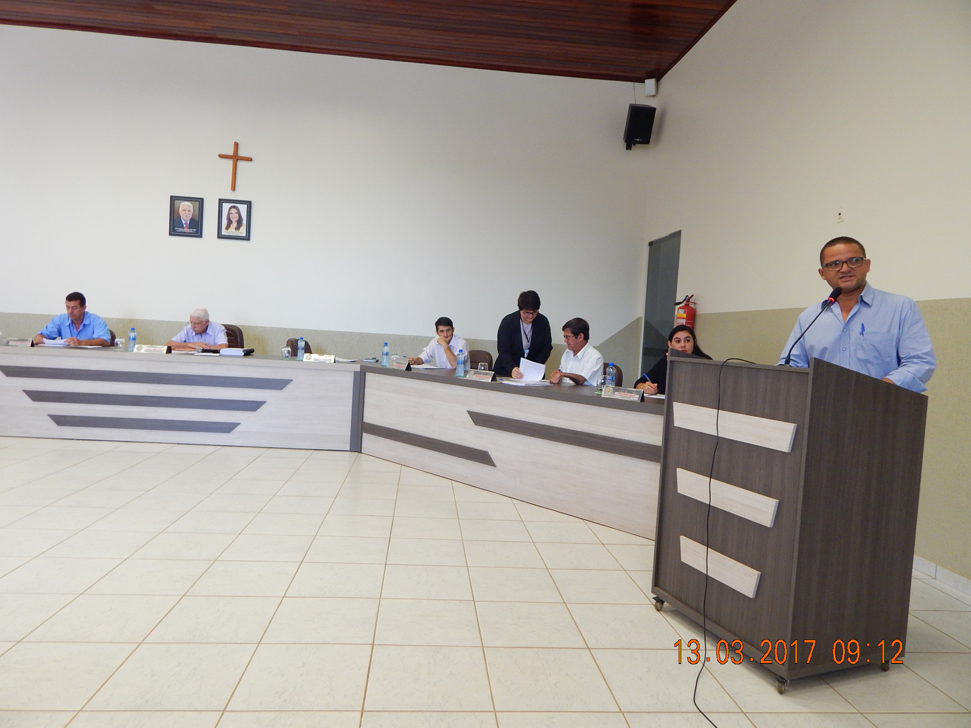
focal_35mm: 22
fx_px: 617
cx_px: 486
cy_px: 364
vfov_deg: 61.1
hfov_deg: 76.4
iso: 220
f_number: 3
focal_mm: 4
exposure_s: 1/30
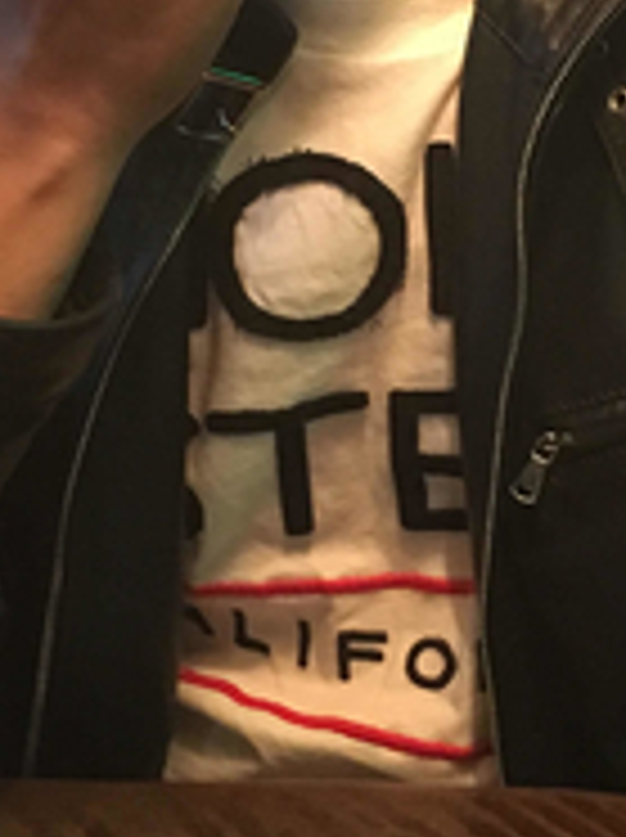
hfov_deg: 14.7
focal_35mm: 100
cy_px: 270
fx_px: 2417
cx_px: 459
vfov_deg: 19.6
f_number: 2.2
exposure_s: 1/17
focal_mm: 4.15
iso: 250
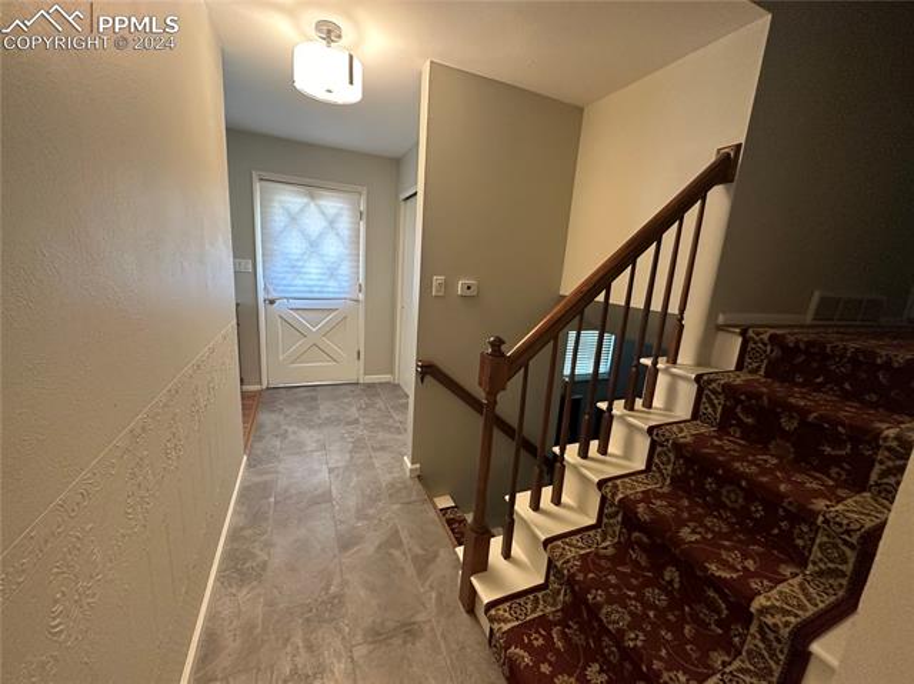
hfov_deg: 102.1
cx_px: 457
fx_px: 369
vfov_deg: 85.6
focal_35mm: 14
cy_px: 342
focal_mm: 2.22
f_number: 2.2
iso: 500
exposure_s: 1/60
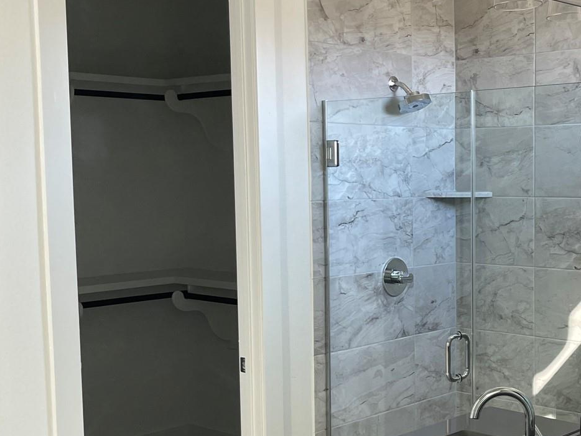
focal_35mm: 57
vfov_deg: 25.6
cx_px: 432
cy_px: 266
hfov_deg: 33.1
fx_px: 957
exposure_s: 1/119
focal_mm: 5.1
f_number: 1.6
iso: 125
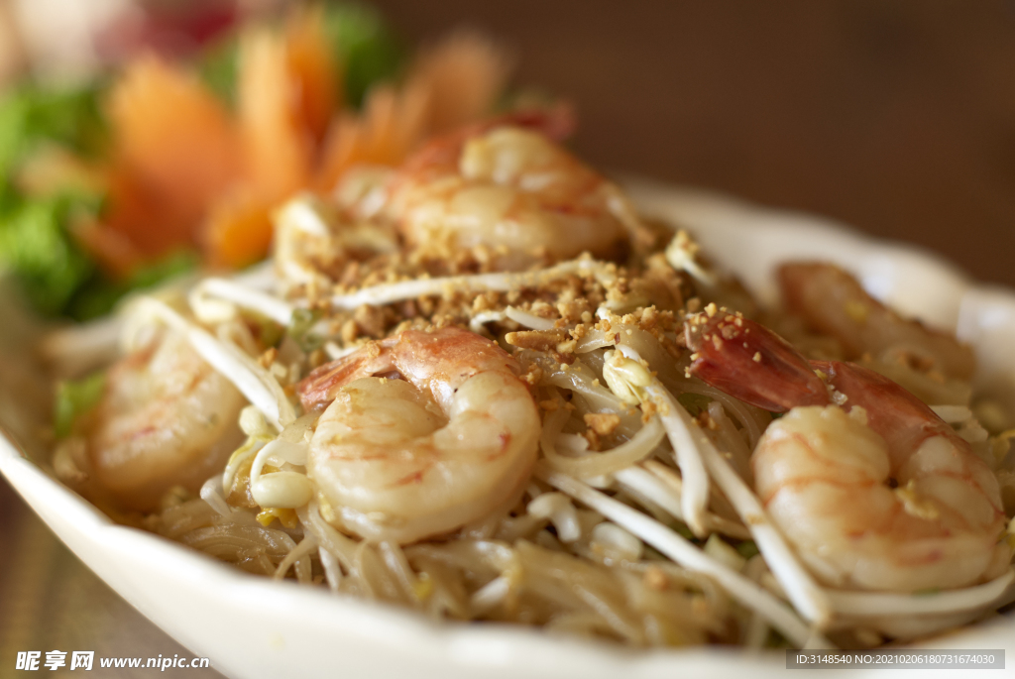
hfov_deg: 27.0
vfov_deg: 18.2
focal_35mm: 75
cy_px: 340
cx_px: 508
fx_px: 2117
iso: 250
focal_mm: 50
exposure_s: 1/125
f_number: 2.5
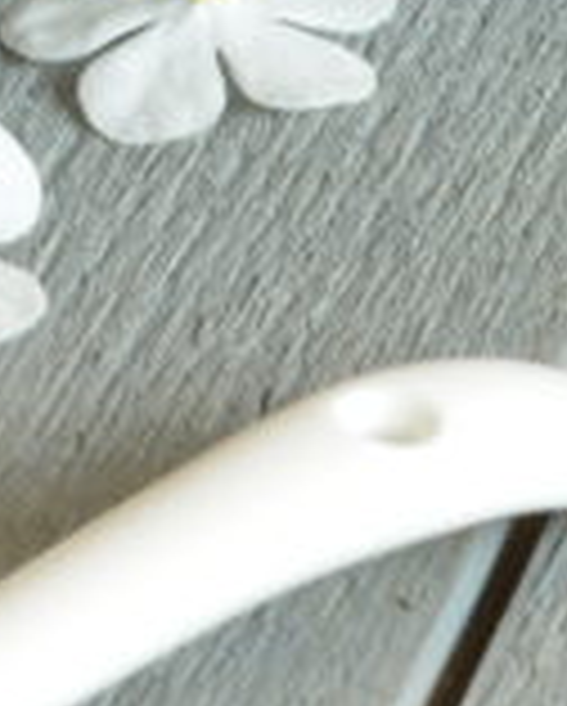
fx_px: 20141
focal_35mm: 962
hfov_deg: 1.6
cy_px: -607
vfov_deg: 2.0
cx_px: -695
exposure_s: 1/25
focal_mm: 105
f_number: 13
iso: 200
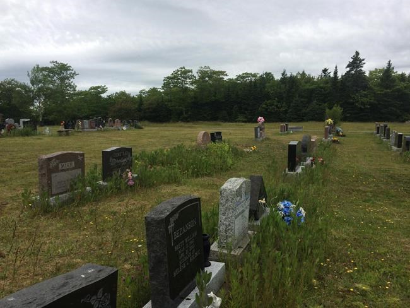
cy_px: 154
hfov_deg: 61.6
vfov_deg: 48.3
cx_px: 205
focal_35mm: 29
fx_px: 344
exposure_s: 1/1368
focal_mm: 4.15
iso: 32
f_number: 2.2
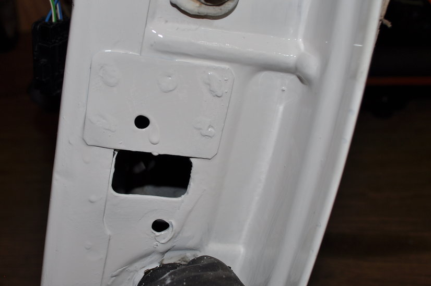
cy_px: 129
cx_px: 171
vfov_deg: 28.0
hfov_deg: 41.0
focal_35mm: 48
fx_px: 574
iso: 200
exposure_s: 1/30
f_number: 5.6
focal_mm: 22
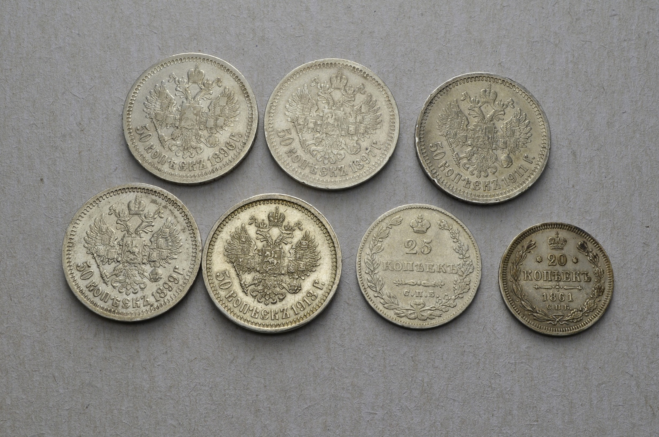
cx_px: 330
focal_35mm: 54
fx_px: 986
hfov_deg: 36.9
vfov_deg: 25.0
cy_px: 218
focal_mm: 36
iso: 400
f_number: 14
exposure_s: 1/250
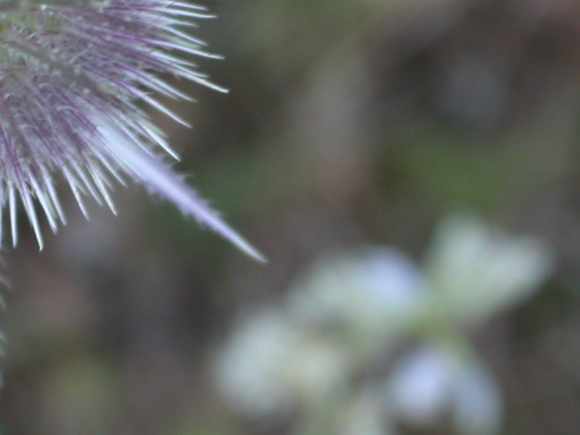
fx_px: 5295
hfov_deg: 6.3
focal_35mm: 316
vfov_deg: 4.7
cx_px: -5
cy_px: -49
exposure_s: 1/34.4
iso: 100
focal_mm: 26.6
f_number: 4.5
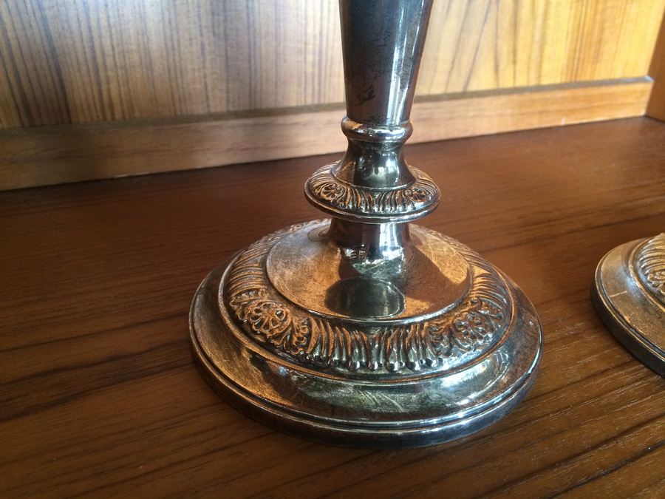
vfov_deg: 46.8
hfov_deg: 60.0
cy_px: 250
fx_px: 576
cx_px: 332
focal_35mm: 30
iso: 160
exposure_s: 1/30
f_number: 2.2
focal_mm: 4.12
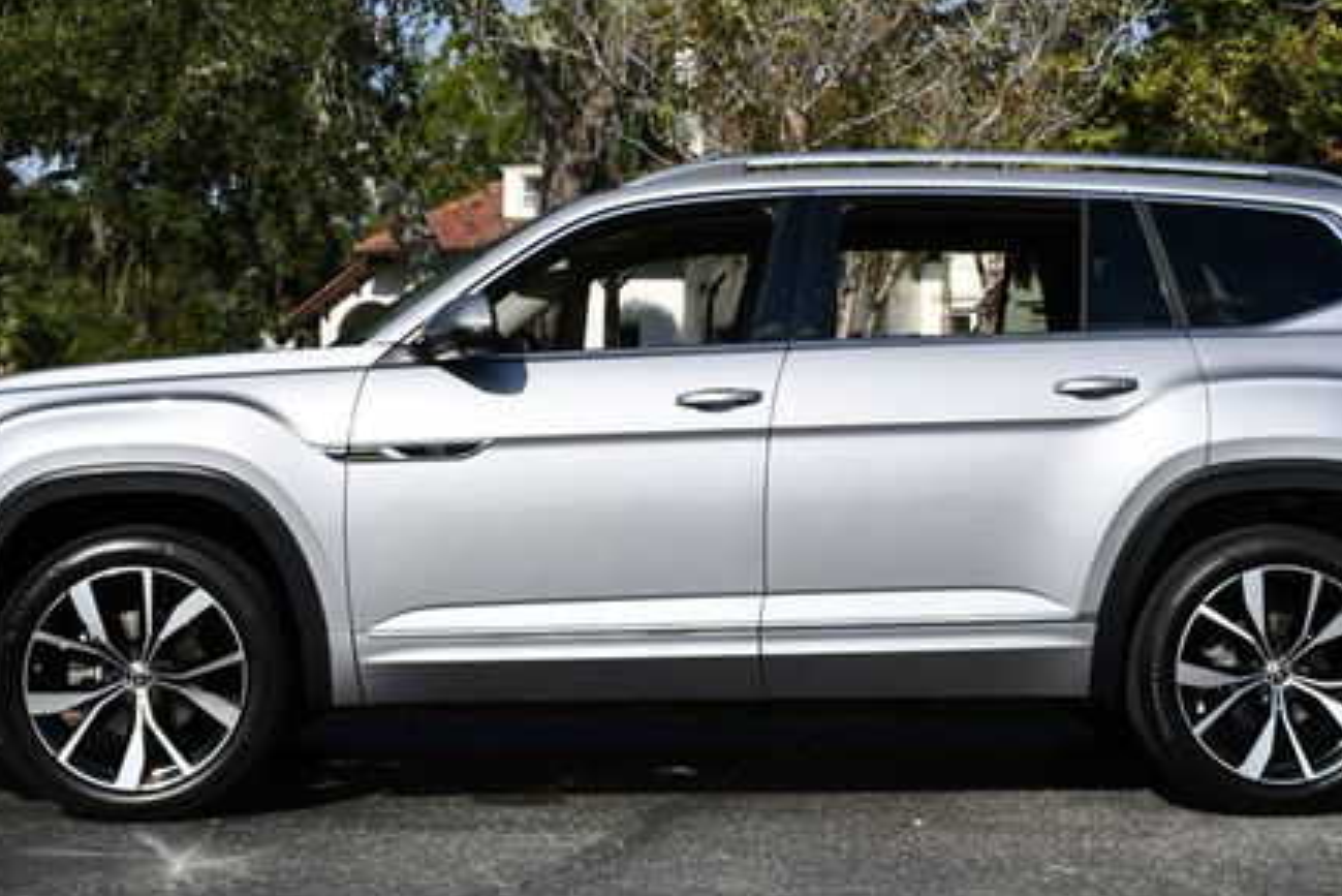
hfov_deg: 29.6
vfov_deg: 20.0
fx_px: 2536
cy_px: 282
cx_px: 772
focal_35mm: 68
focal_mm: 23
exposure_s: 1/400
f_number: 10
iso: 100
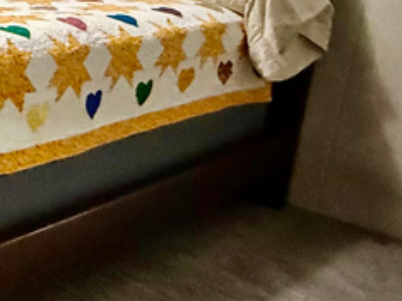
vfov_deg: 23.6
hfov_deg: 22.4
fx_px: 708
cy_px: 53
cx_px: -279
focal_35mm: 61
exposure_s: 1/40
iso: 1000
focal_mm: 2.22
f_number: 2.2
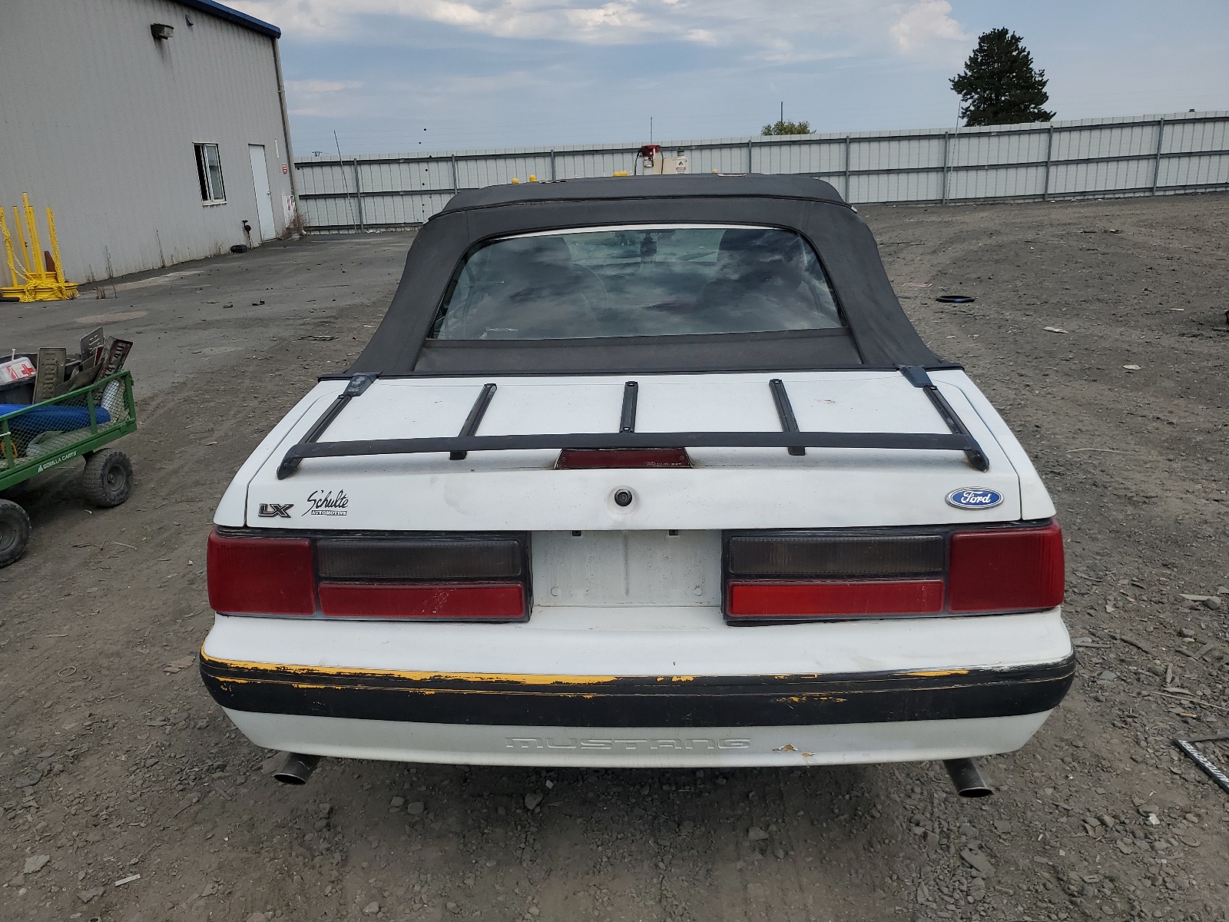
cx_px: 614
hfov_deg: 67.3
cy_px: 461
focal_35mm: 26
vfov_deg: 53.1
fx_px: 923
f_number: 1.5
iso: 50
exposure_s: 1/10000
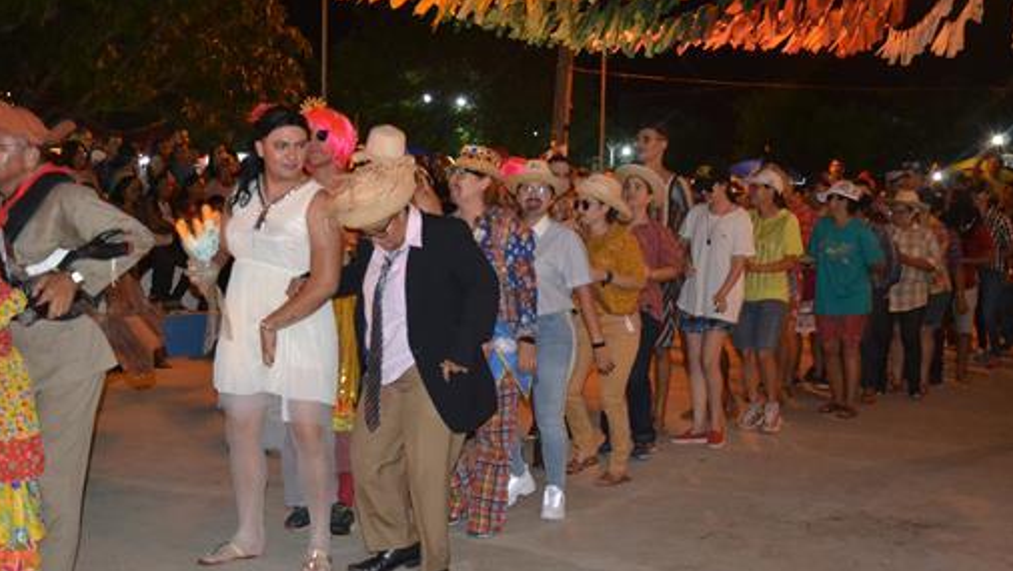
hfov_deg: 41.3
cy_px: 294
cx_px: 380
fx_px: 1334
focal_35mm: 50
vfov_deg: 24.1
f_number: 4
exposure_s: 1/60
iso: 3200
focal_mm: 25
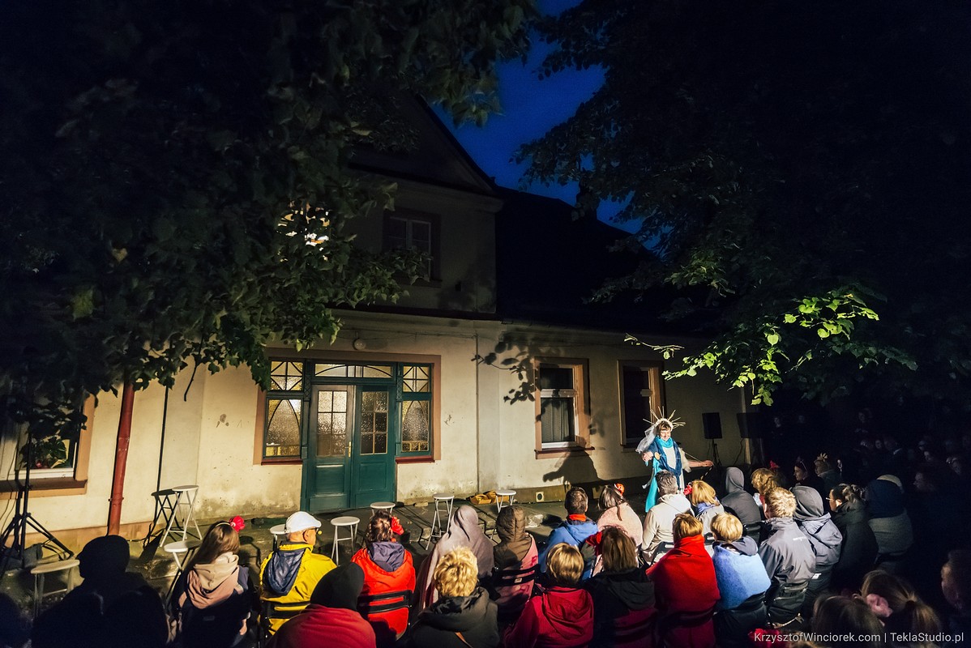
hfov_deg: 90.0
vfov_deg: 67.4
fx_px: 486
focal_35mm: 18
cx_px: 486
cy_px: 324
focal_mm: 18
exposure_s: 1/30
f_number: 3.5
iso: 3200
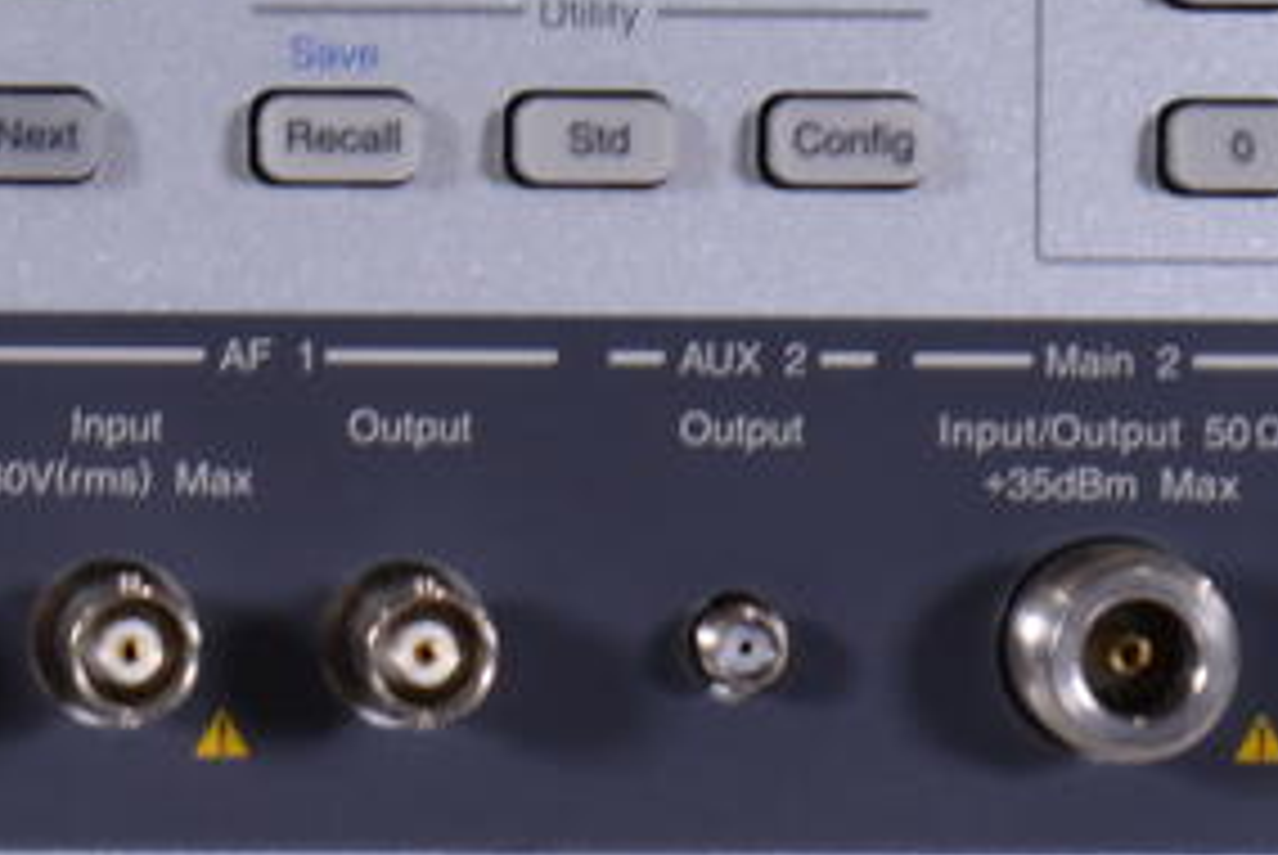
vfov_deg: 4.7
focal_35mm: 295
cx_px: -608
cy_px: -261
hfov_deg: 6.9
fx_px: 10483
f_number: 2.8
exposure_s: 1/25
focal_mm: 56
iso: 220
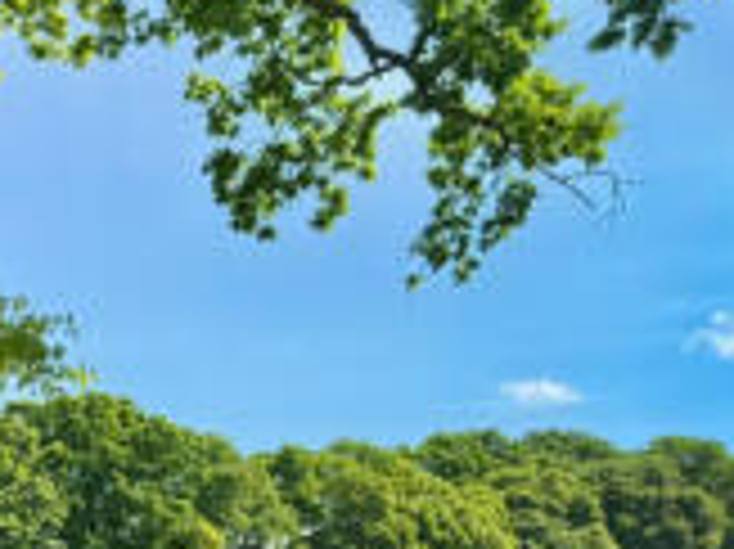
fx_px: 1822
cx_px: -169
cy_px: 664
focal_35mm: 86
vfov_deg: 16.4
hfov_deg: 21.1
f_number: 1.78
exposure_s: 1/3145
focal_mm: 6.76
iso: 100
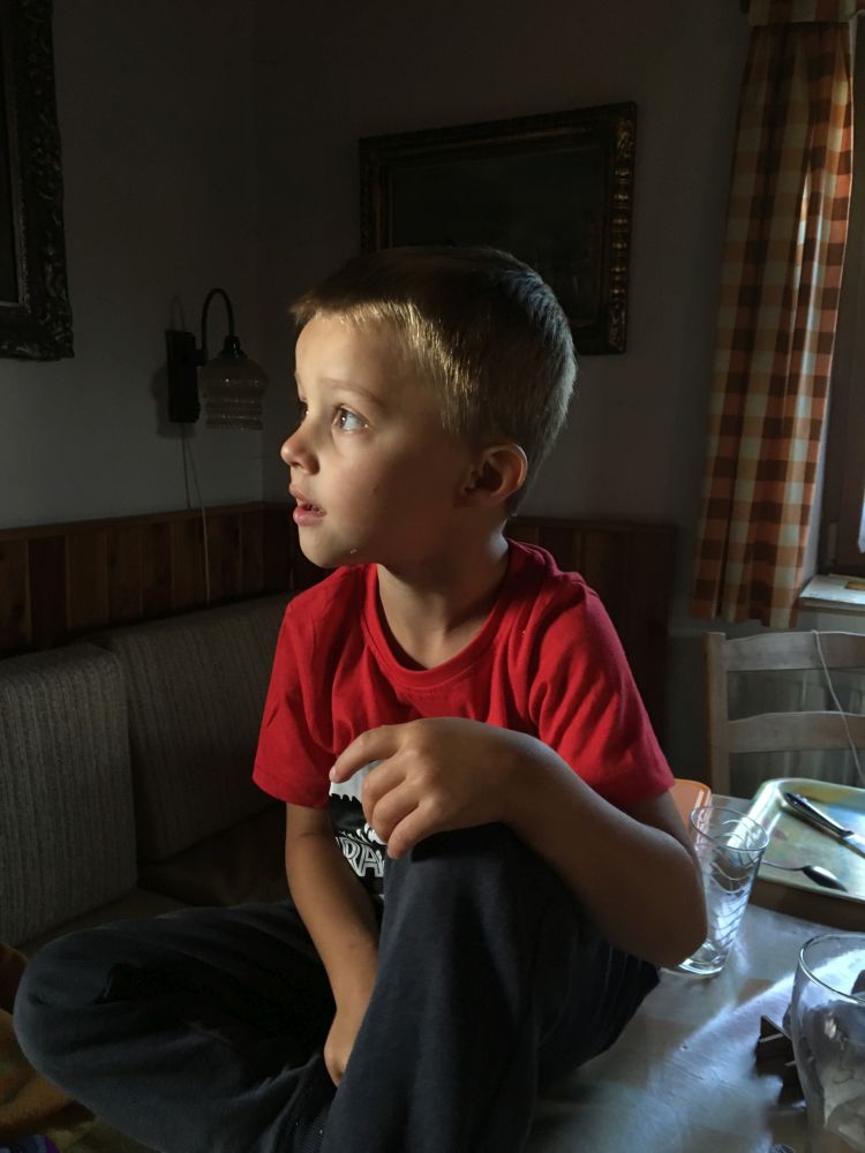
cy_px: 576
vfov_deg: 61.7
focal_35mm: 29
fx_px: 966
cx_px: 432
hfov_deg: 48.2
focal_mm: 4.15
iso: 160
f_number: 2.2
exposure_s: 1/33
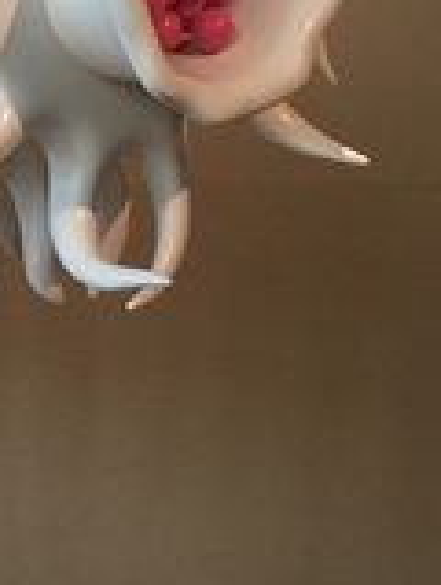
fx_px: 1540
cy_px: 298
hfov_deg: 15.2
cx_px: -193
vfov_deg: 21.5
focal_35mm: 91
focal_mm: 4.15
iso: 160
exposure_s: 1/30
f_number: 2.2
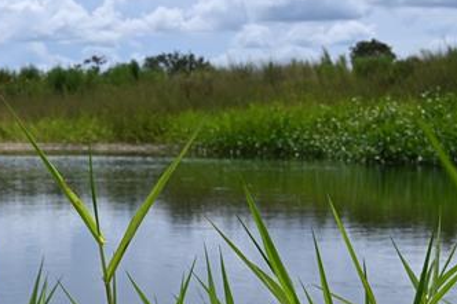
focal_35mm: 111
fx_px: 1408
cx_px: 47
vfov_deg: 12.3
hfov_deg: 18.1
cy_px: 243
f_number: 8
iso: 100
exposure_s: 1/500
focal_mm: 36
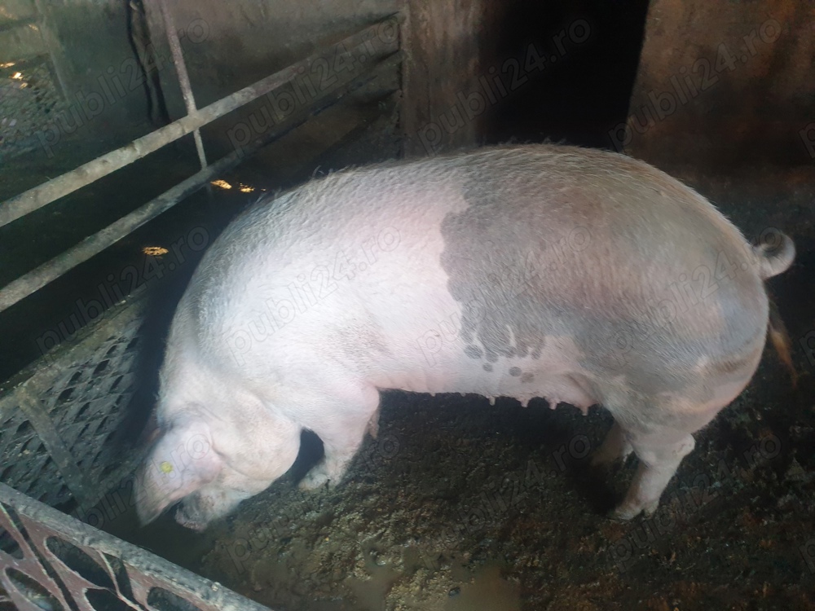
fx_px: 612
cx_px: 408
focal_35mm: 26
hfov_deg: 67.3
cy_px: 306
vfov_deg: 53.1
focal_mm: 4.3
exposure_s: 1/18
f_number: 2.4
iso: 250
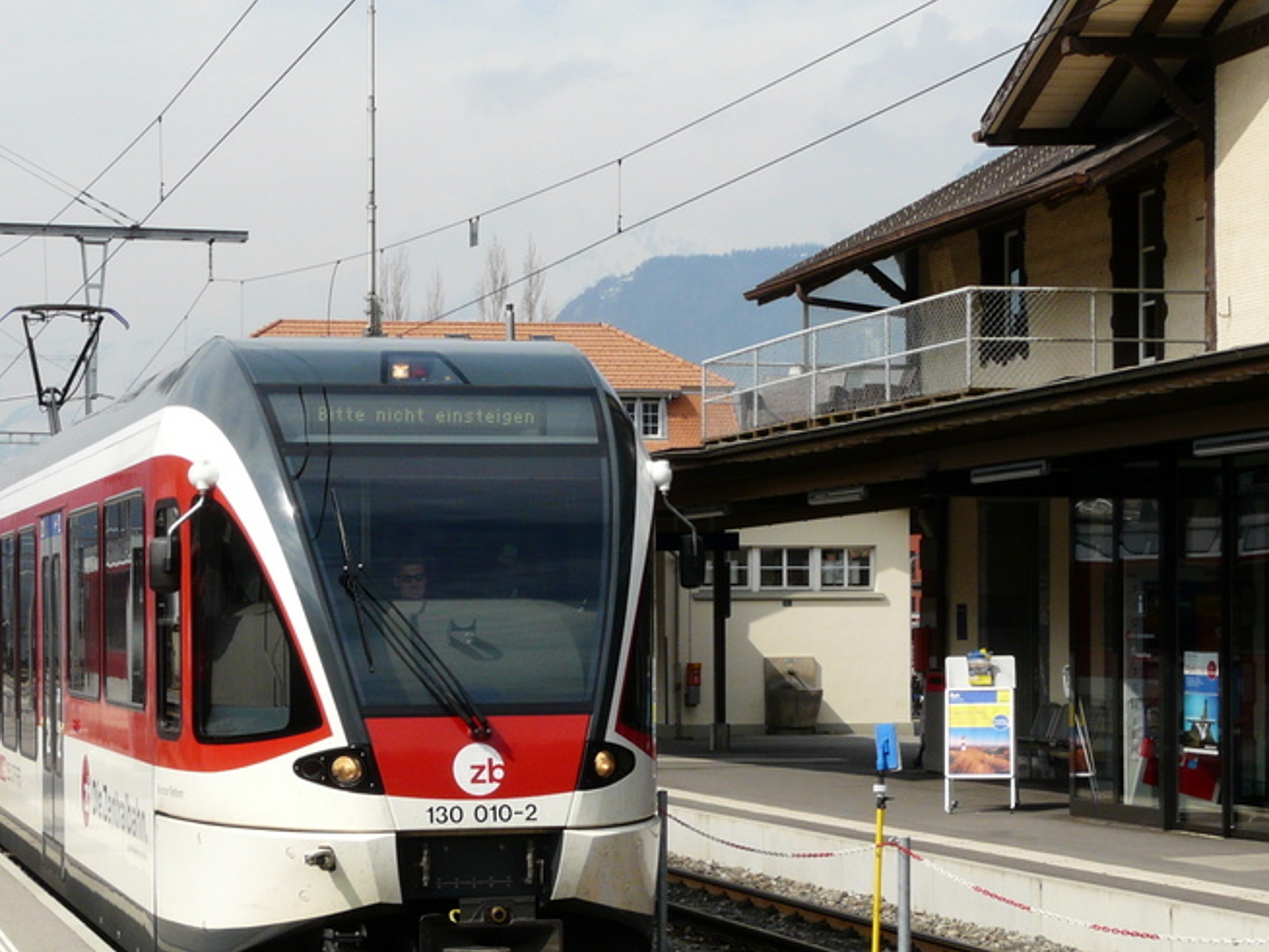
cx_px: 466
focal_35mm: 81
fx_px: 2970
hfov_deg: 24.0
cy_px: 620
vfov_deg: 18.2
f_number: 6.3
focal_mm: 8.8
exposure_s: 1/500
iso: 100
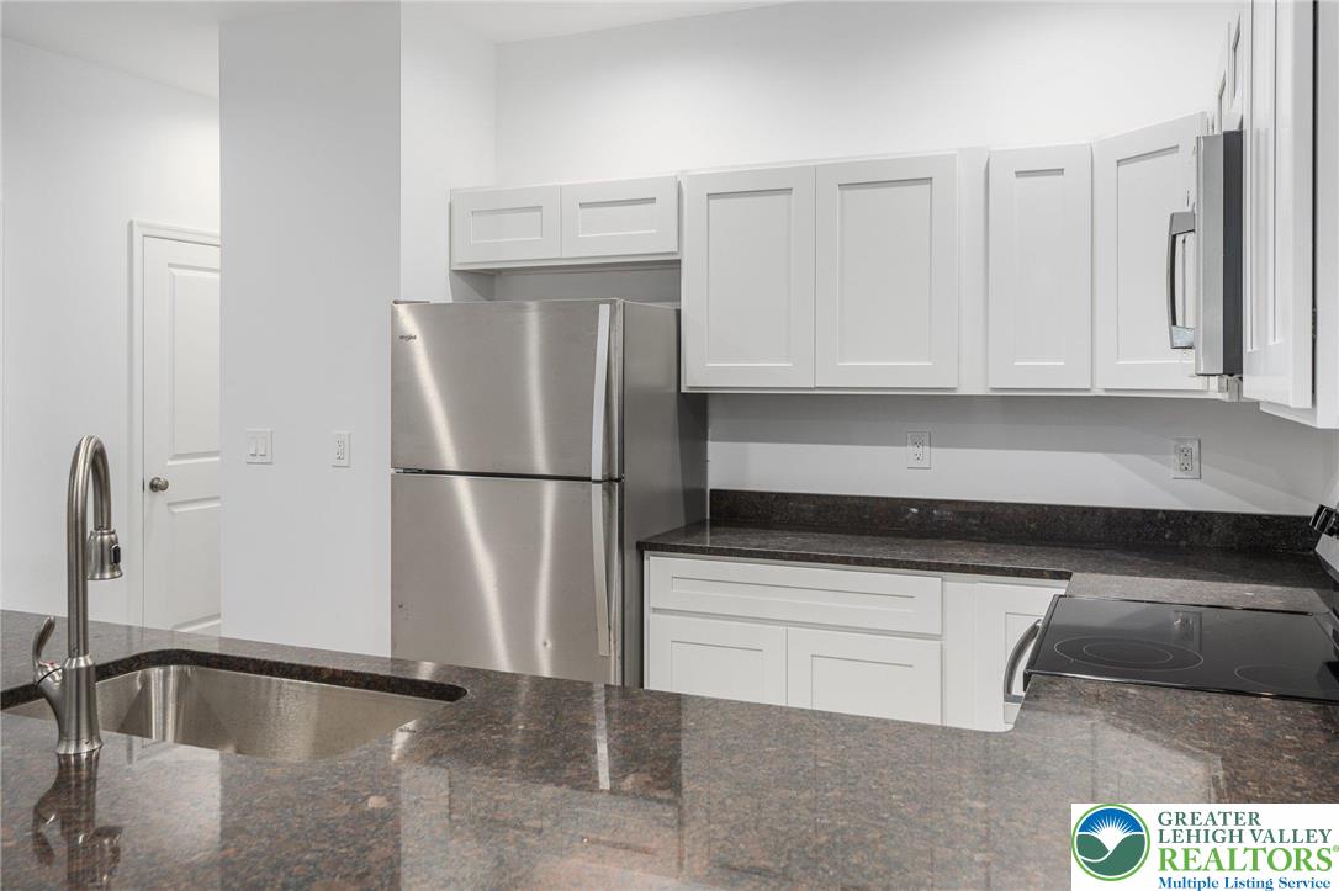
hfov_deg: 63.7
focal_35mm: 29
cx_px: 670
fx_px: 1078
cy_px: 446
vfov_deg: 44.9
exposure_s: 1/20
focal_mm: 29
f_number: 7.1
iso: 320
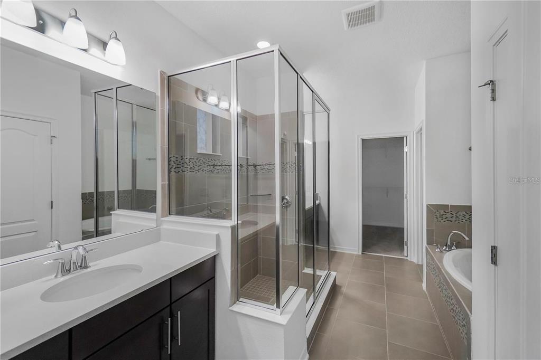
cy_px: 180
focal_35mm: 15
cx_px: 270
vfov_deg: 77.3
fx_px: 225
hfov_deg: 100.4
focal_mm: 10
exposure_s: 1/160
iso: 800
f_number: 4
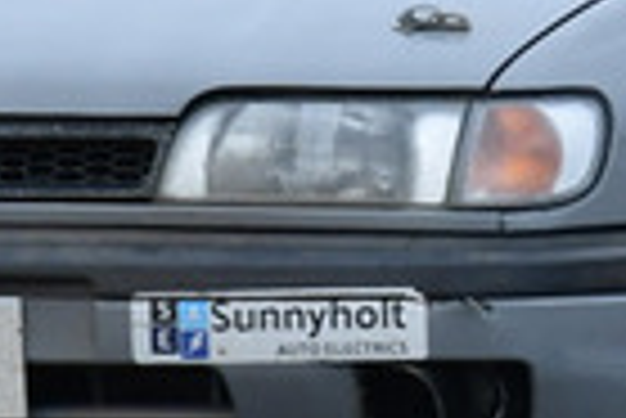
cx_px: 230
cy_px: -324
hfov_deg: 0.5
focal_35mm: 4303
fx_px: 74901
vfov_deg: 0.3
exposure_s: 1/640
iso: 640
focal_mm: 500
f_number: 11
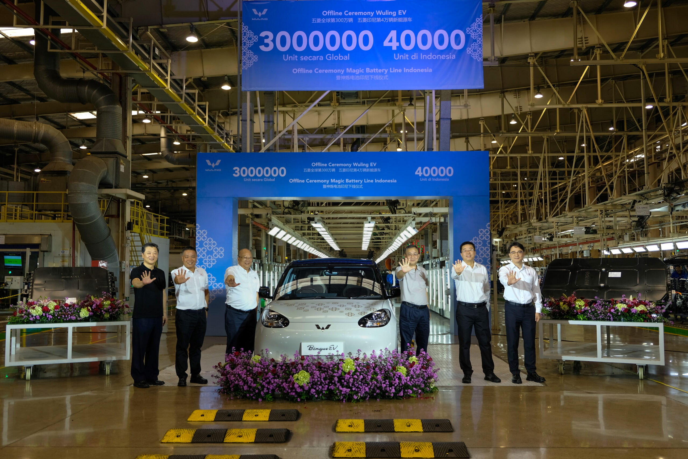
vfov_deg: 42.3
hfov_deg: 60.3
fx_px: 592
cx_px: 344
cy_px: 230
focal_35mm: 31
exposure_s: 1/26
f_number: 3.2
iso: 200
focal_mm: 20.5
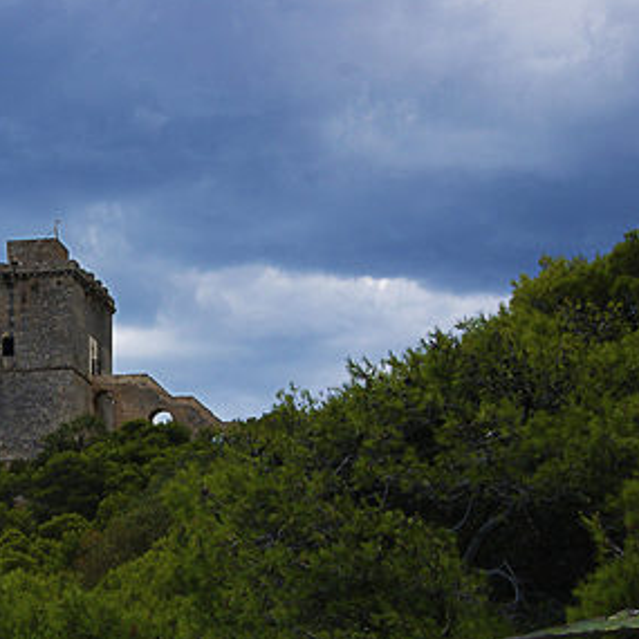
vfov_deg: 18.4
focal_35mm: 94
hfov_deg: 18.2
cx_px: 40
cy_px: 438
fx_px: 1961
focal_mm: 35
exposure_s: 1/125
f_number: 13
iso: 100
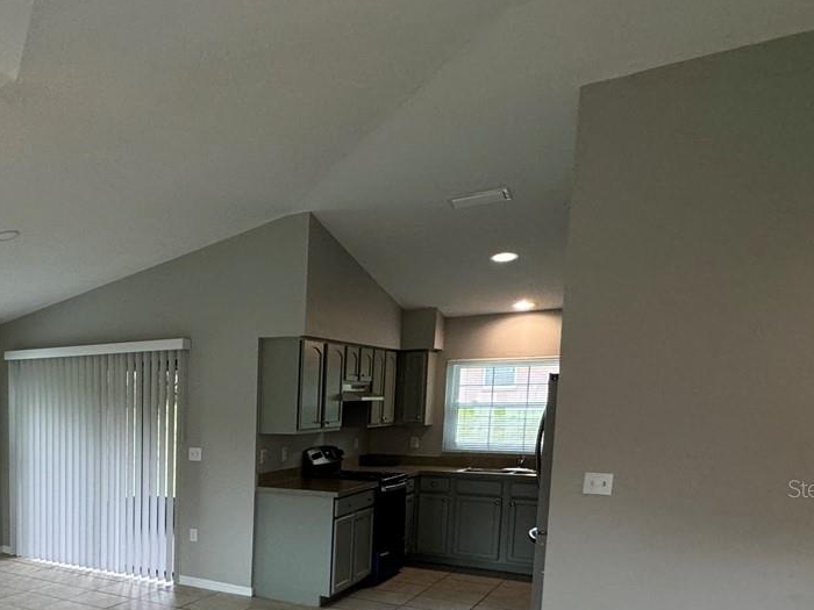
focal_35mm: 32
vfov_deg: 42.2
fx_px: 752
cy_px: 488
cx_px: -33
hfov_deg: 45.9
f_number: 2.2
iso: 200
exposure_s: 1/120
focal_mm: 2.22
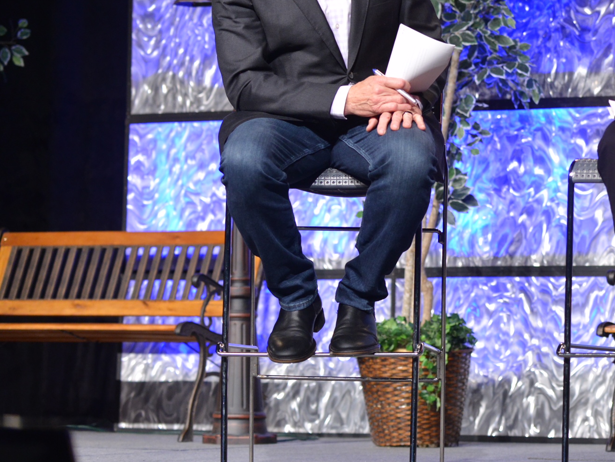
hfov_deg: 13.7
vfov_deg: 10.4
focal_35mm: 142
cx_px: 625
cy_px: 112
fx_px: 2523
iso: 1250
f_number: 3.2
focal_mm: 70
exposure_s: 1/320
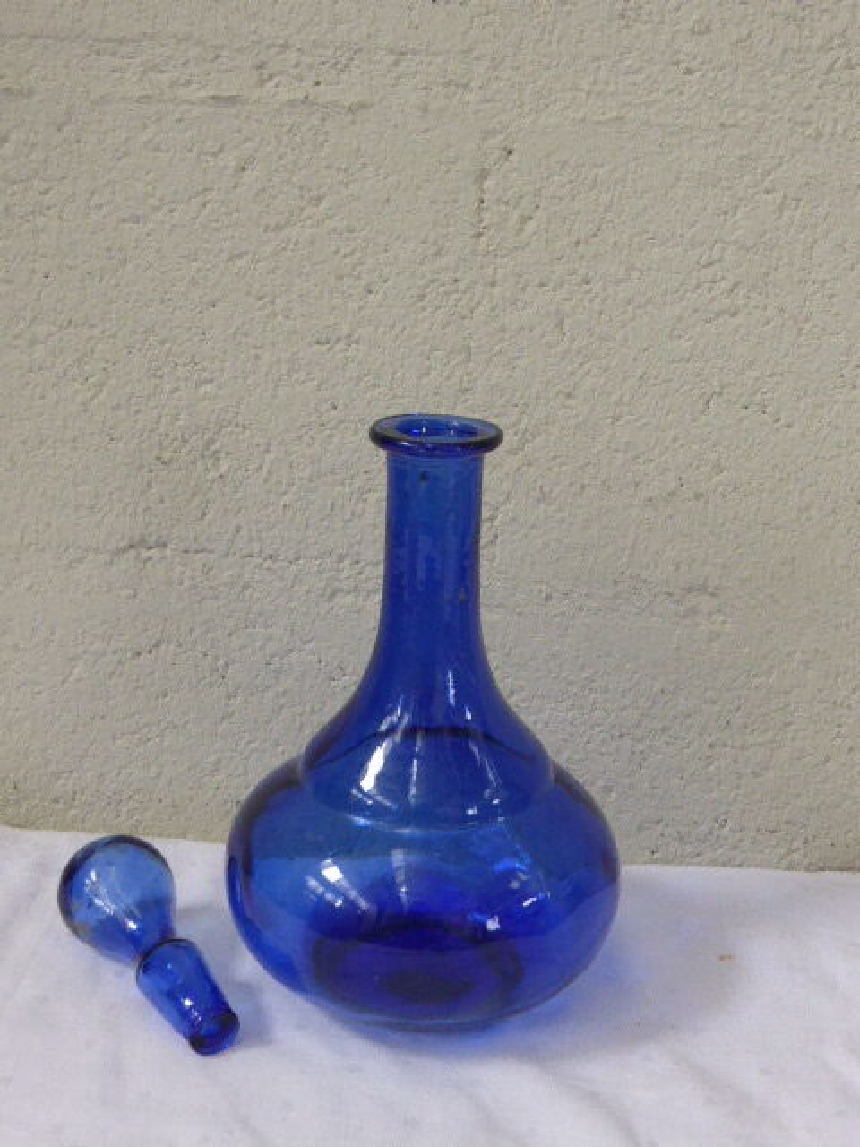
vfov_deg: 33.8
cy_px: 574
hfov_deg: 25.7
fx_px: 1888
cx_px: 430
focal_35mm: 57
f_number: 4.6
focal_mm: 9.7
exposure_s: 1/40
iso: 400
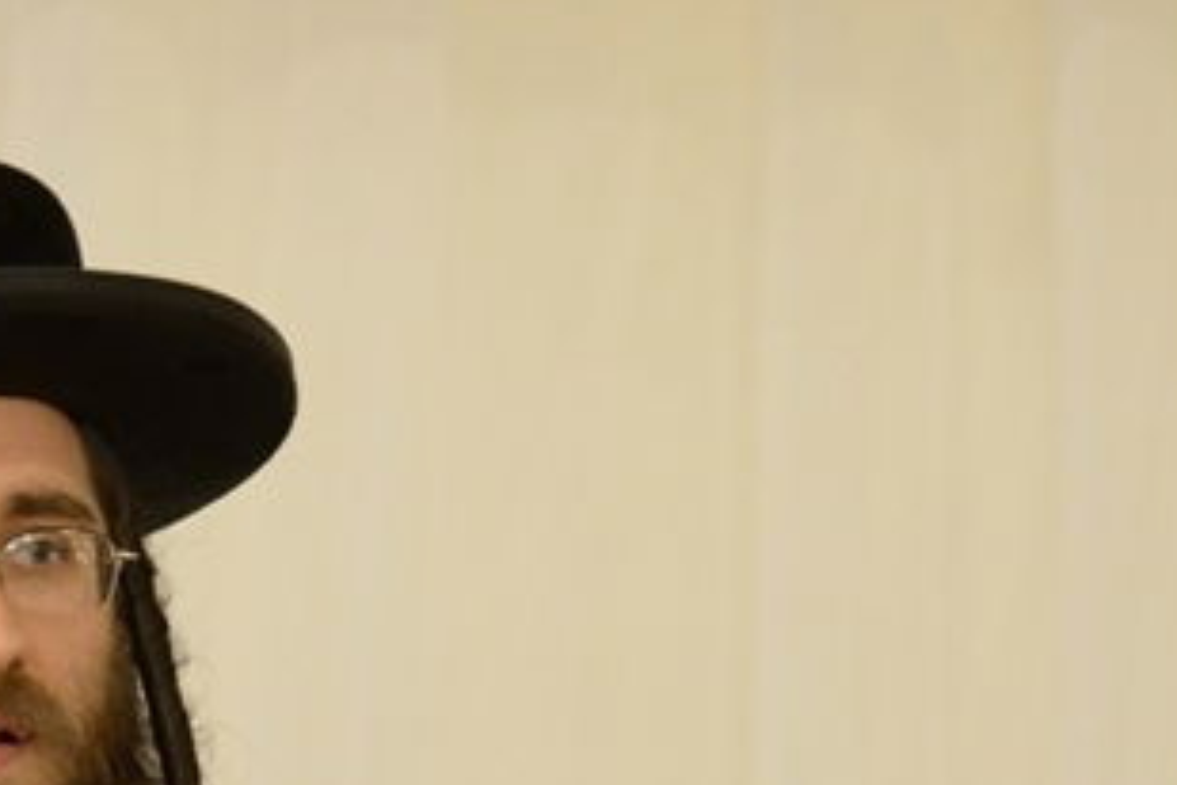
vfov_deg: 3.1
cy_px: 859
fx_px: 14613
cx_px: 8
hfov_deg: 4.6
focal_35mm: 447
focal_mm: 135
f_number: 2.8
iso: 2000
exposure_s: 1/125
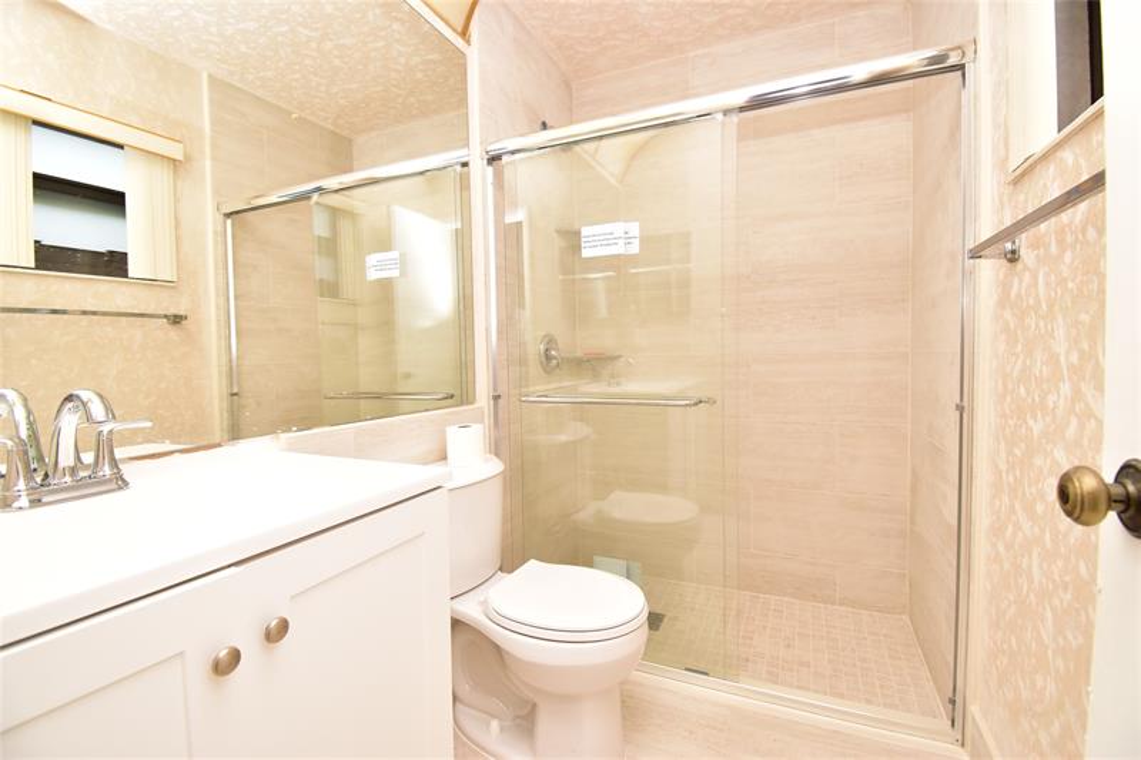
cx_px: 570
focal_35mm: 15
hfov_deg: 100.4
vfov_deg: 77.3
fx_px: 475
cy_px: 380
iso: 640
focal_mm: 10
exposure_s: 1/200
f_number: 5.6
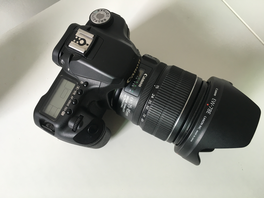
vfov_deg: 48.2
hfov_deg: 61.7
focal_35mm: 29
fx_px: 221
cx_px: 132
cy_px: 99
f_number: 2.2
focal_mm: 4.15
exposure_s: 1/33
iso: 32
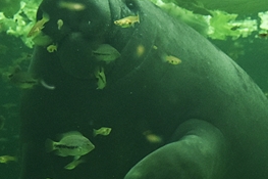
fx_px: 1391
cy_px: 178
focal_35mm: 187
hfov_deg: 11.0
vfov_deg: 7.3
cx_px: 165
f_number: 4
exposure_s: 1/60
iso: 720
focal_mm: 32
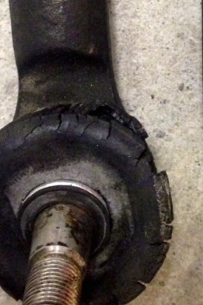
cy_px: 79
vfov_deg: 22.4
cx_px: 152
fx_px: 762
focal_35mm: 90
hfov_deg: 15.1
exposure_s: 1/15
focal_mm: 4.12
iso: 400
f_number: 2.4
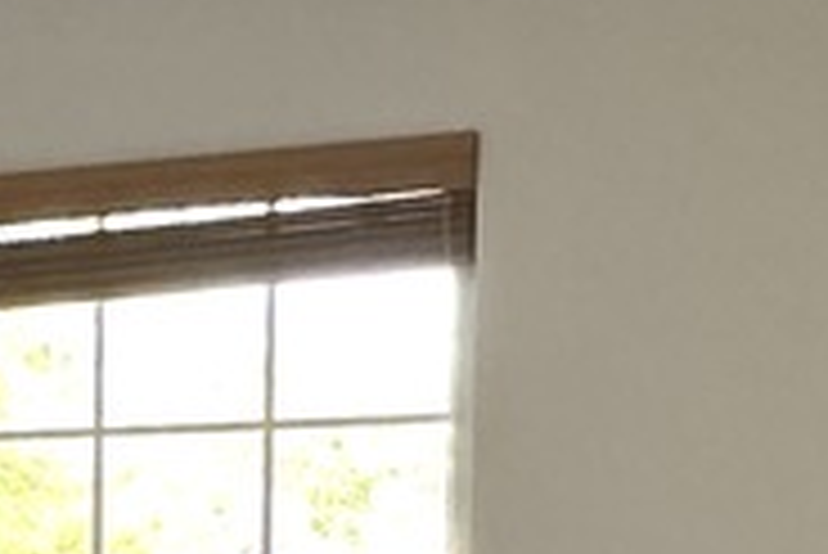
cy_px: 811
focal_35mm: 114
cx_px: -558
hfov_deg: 15.8
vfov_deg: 11.6
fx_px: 2624
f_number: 2.2
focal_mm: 2.22
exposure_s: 1/120
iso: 320
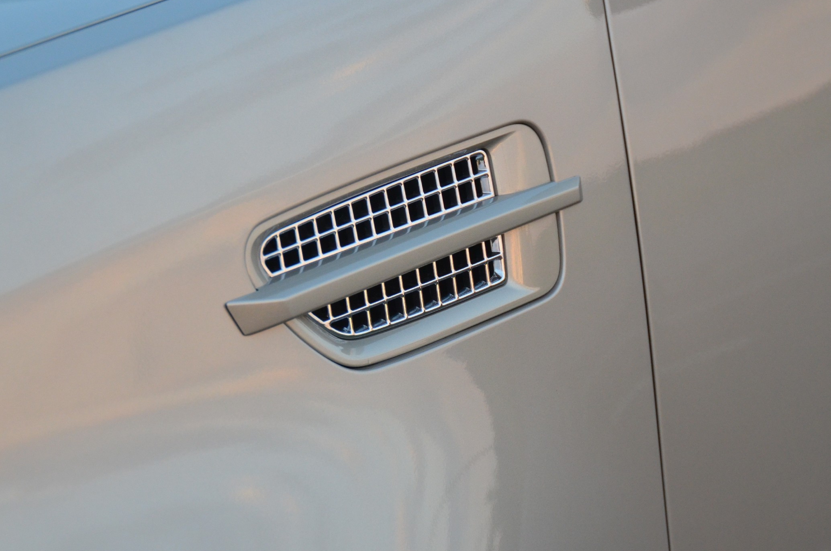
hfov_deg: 14.2
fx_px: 3340
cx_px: 412
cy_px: 233
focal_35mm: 145
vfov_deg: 9.4
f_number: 5
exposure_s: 1/500
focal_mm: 80
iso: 1400
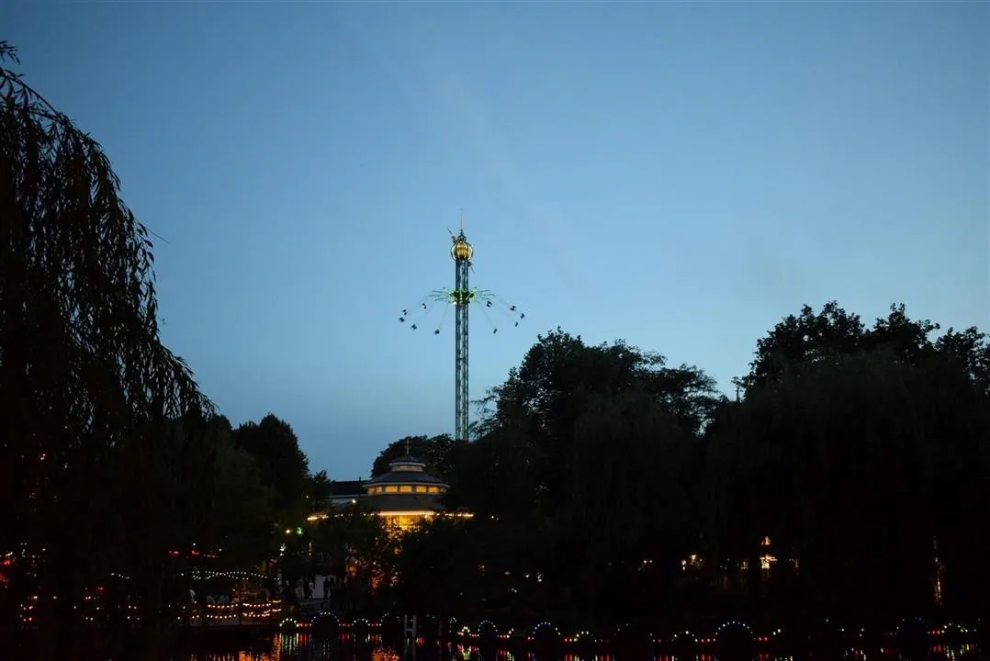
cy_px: 330
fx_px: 990
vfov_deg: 36.9
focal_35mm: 36
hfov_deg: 53.1
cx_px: 495
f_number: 3.8
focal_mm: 24
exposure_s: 1/60
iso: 4000
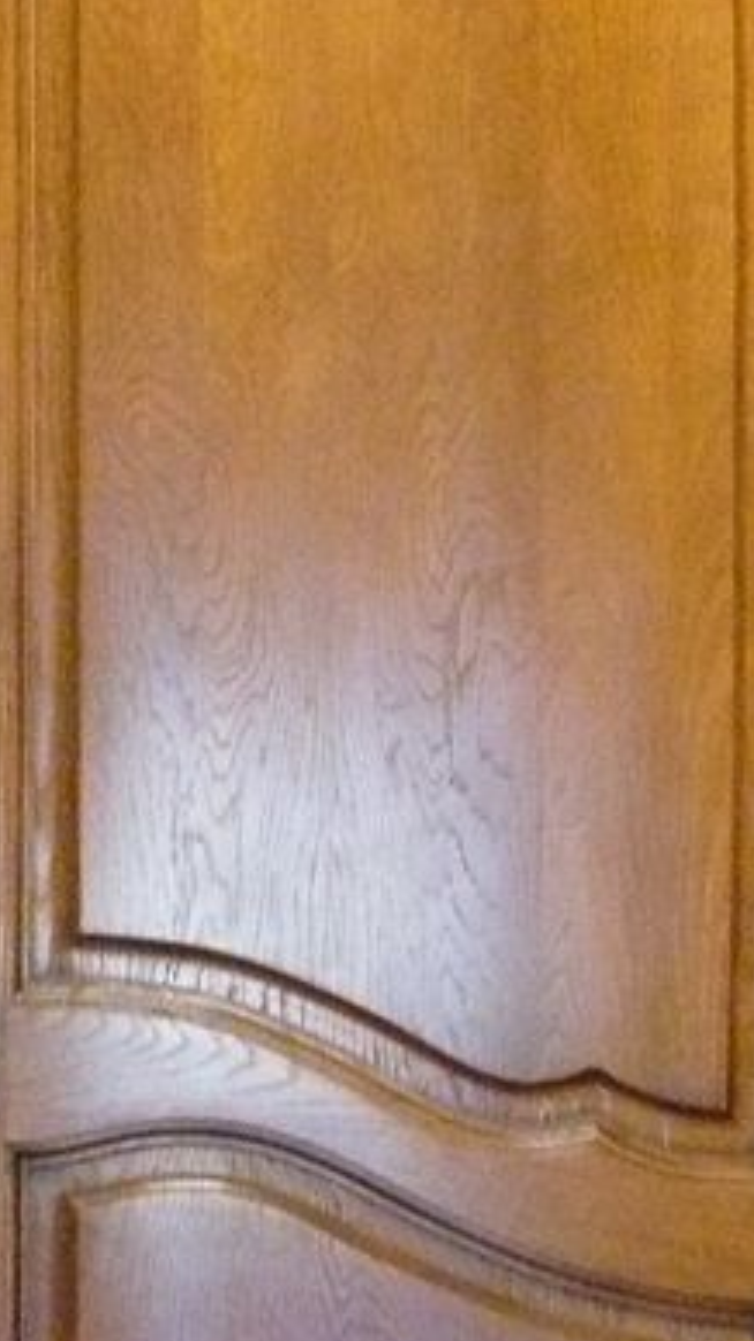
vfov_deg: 21.1
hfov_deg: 11.7
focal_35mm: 101
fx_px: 3593
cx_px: -187
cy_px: 802
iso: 800
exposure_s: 1/13
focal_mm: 6
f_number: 2.8
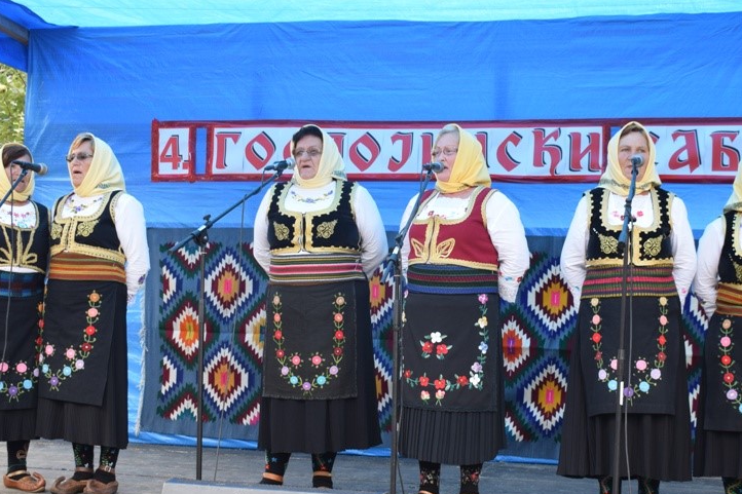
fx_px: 1272
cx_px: 422
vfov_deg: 22.0
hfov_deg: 32.5
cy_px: 267
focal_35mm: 62
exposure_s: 1/125
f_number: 5.6
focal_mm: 29
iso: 400
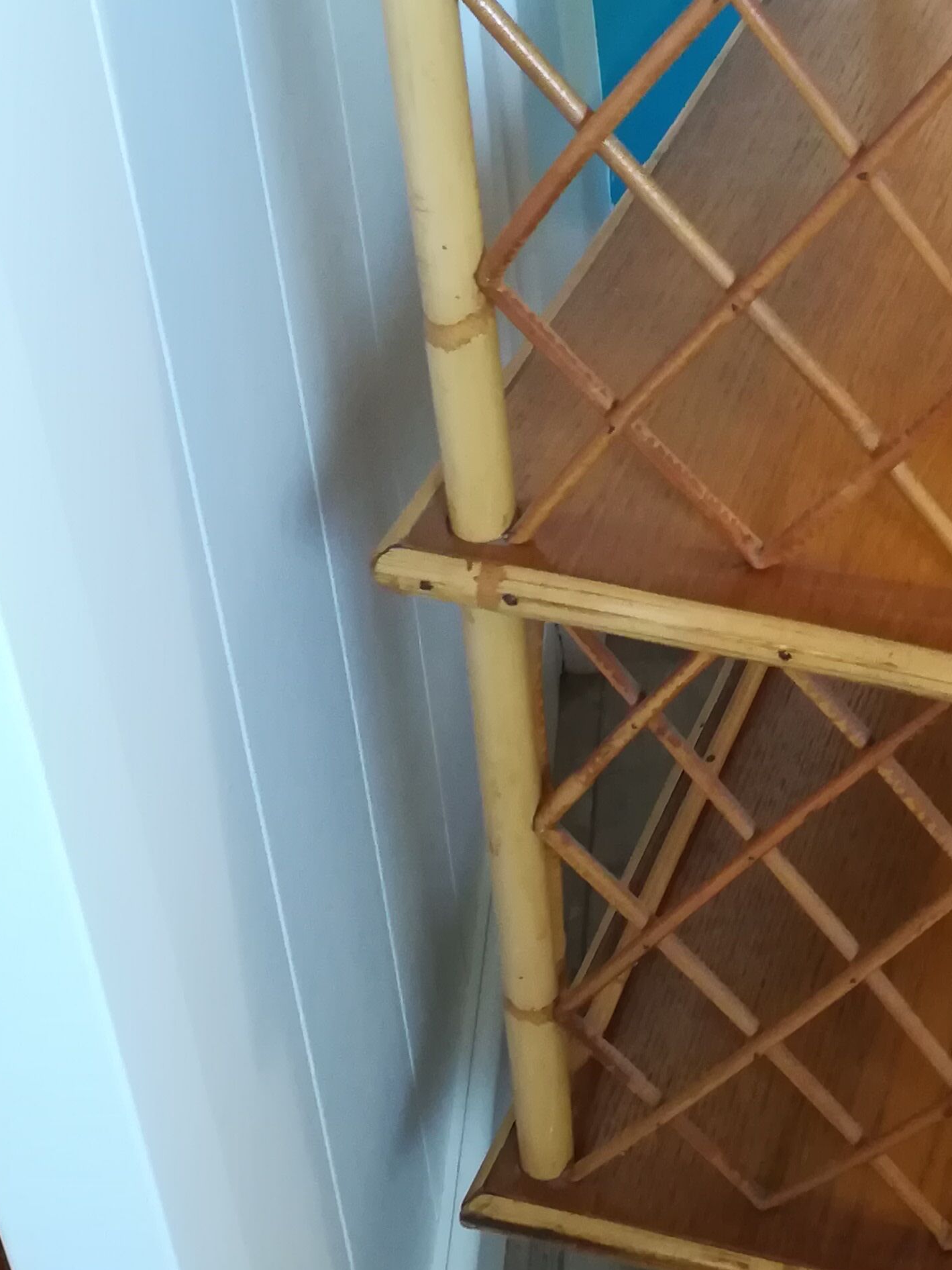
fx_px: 2383
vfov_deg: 29.7
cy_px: 505
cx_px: 936
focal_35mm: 65
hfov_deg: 21.8
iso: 320
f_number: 2.2
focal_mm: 3.83
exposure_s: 1/24
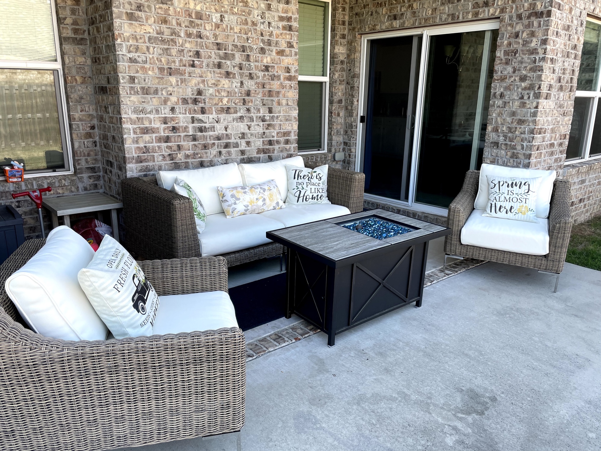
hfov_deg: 67.3
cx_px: 300
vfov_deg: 53.1
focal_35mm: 26
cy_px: 226
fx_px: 451
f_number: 1.6
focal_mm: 4.2
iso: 32
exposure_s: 1/276
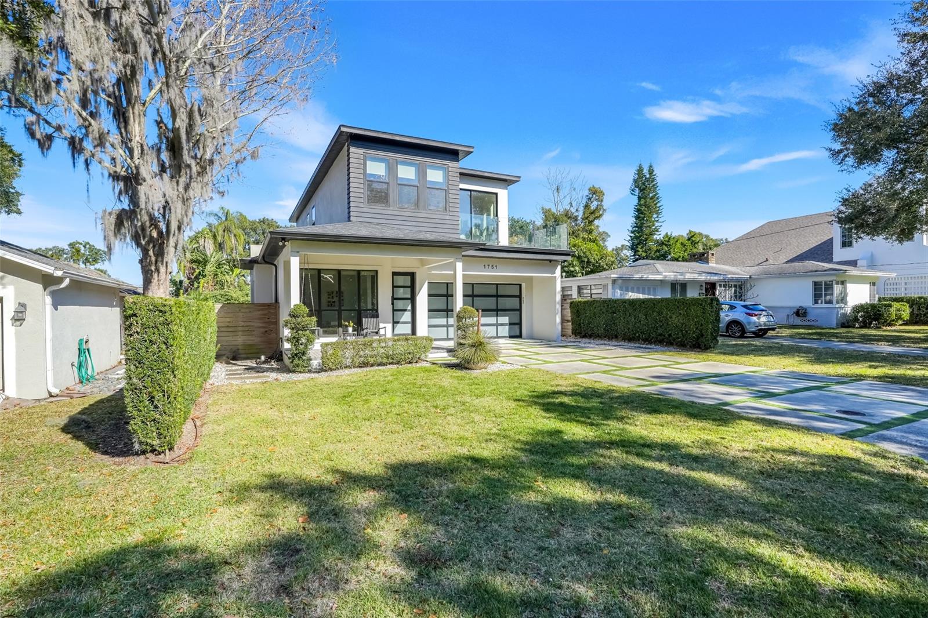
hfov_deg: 91.6
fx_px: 451
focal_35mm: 18
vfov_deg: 68.9
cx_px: 464
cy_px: 309
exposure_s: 1/125
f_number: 9
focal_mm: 17.5
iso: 1250
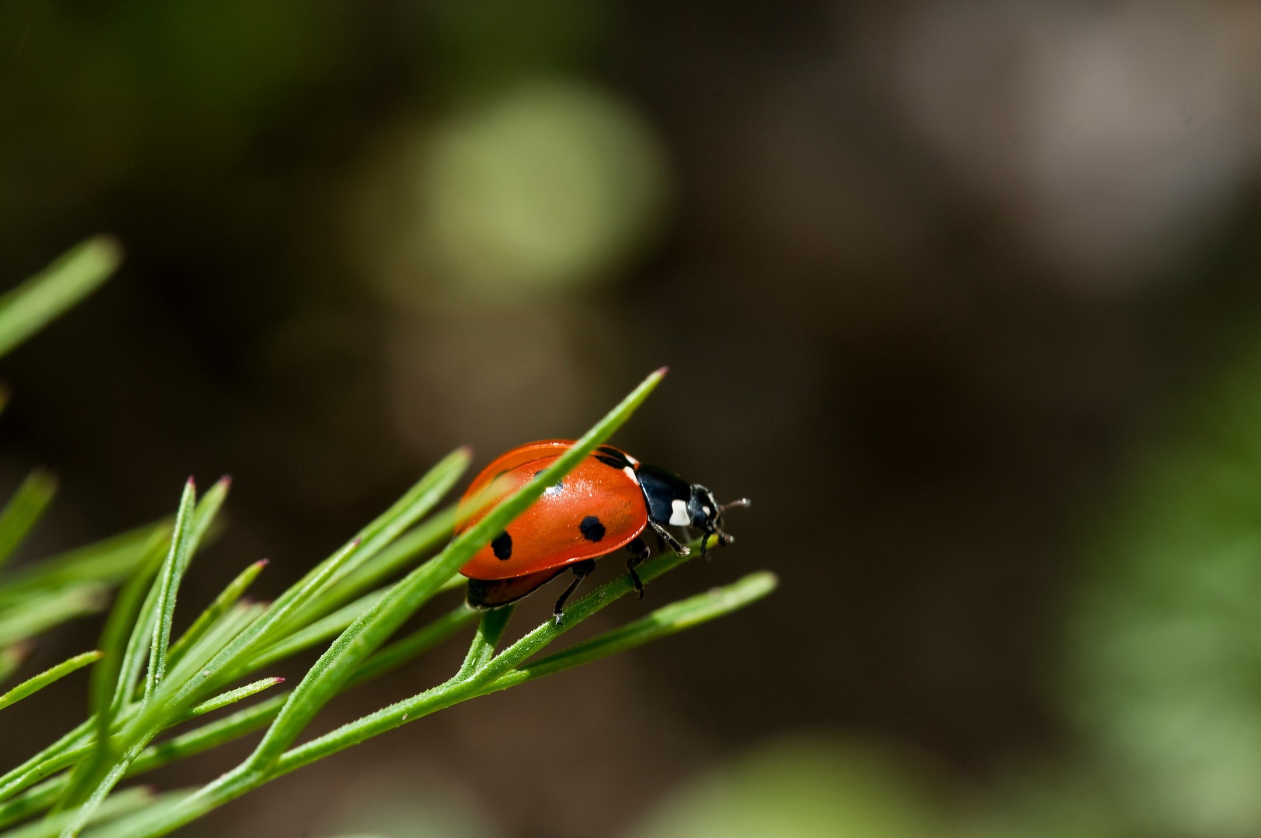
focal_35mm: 225
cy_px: 419
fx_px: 7872
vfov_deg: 6.1
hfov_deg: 9.2
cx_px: 630
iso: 320
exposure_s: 1/250
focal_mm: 150
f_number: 8
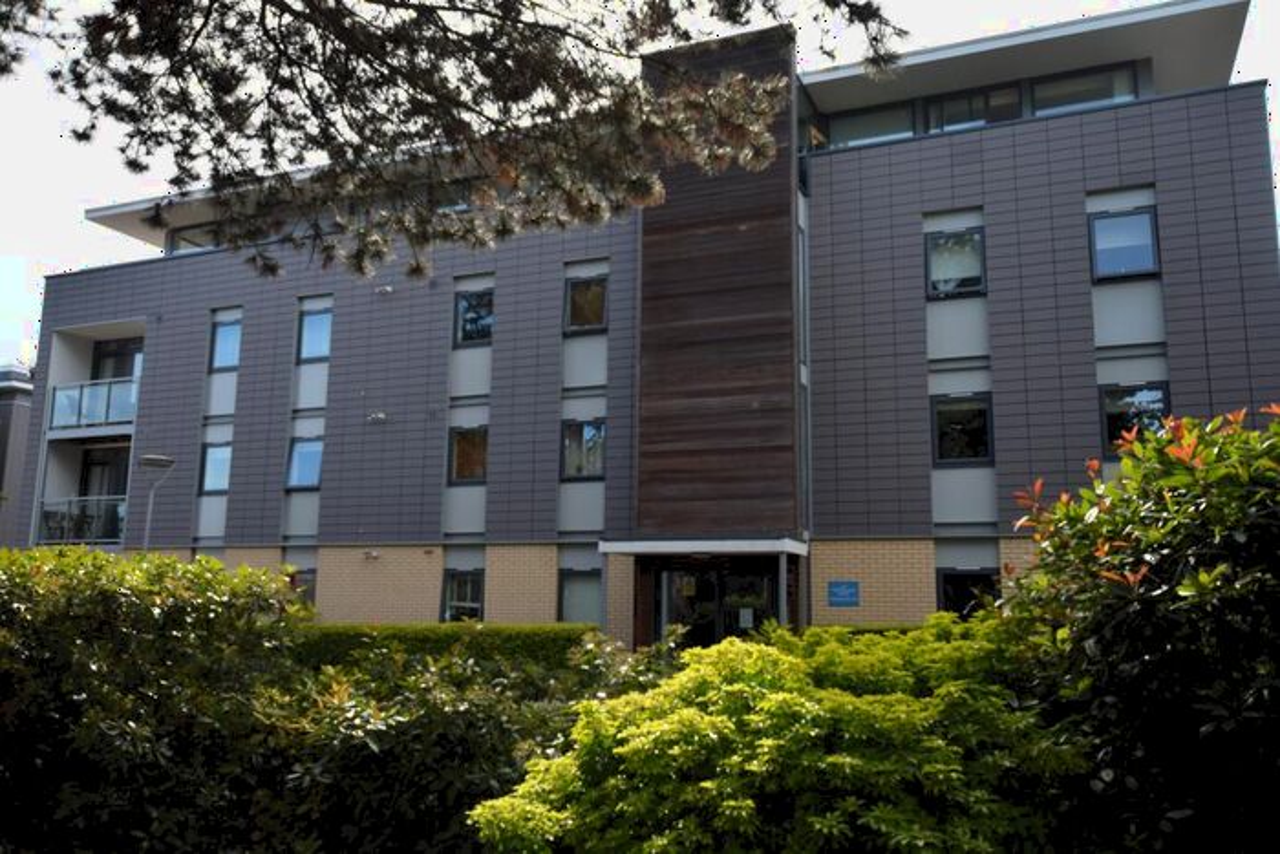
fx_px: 1067
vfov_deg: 43.6
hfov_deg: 61.9
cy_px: 427
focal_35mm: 30
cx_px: 640
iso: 100
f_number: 5
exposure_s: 1/200
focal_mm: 20
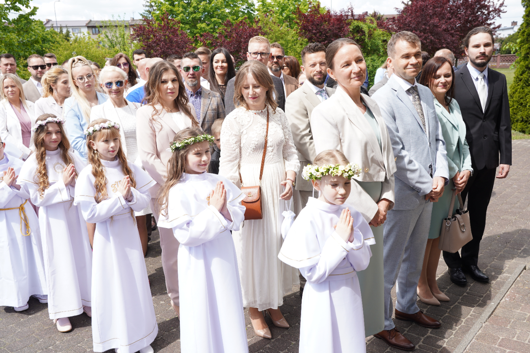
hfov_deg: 58.7
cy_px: 176
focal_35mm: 32
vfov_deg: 41.1
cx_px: 265
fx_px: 471
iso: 160
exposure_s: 1/160
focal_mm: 32
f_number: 7.1
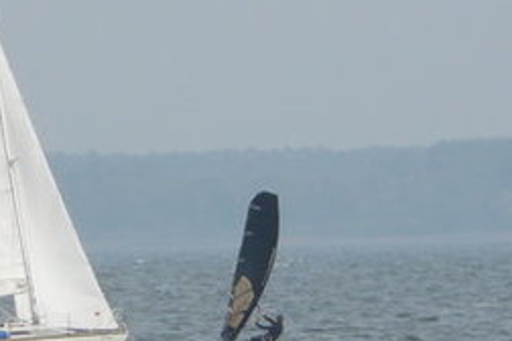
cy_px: 209
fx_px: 21289
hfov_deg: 1.4
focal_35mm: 1497
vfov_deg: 0.9
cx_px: 264
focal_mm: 82.8
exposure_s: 1/500
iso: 100
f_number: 5.6
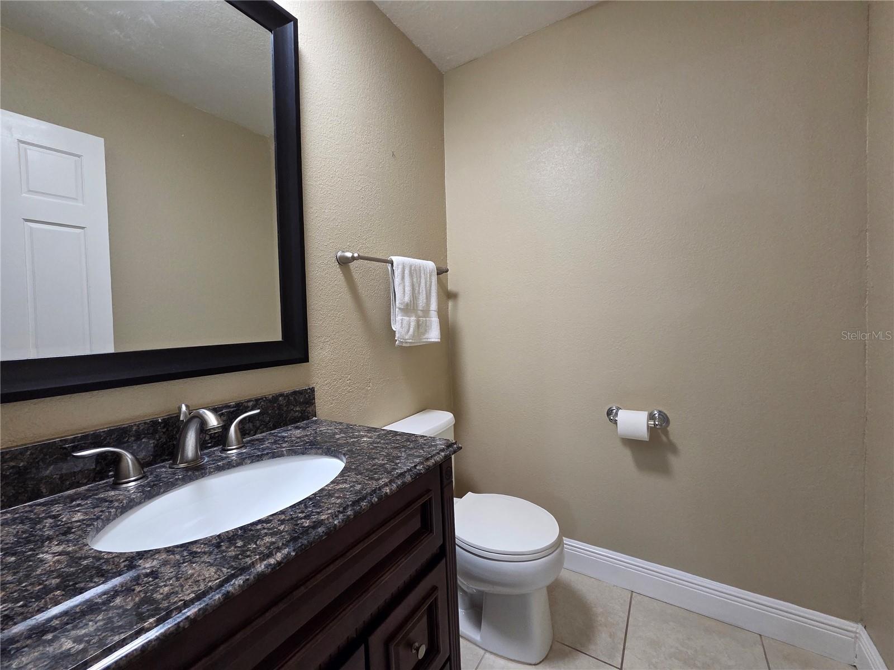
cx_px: 447
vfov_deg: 89.9
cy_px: 335
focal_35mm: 13
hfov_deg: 106.2
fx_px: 336
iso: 400
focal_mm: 2.2
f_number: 2.2
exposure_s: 1/60
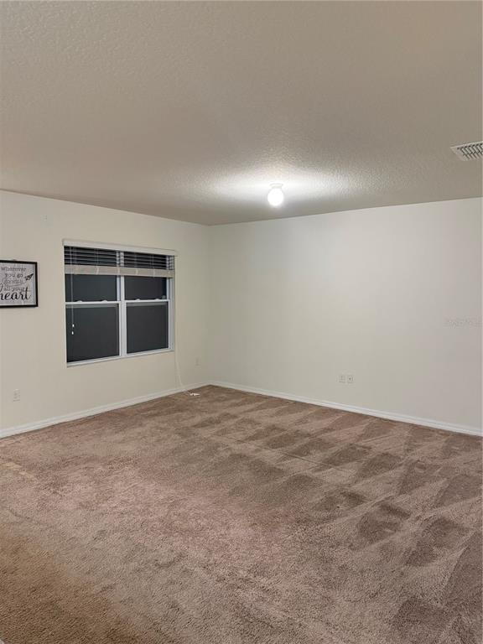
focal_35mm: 24
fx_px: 446
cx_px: 242
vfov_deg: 71.6
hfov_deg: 56.8
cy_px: 322
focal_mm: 6.76
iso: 500
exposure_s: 1/60
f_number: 1.78
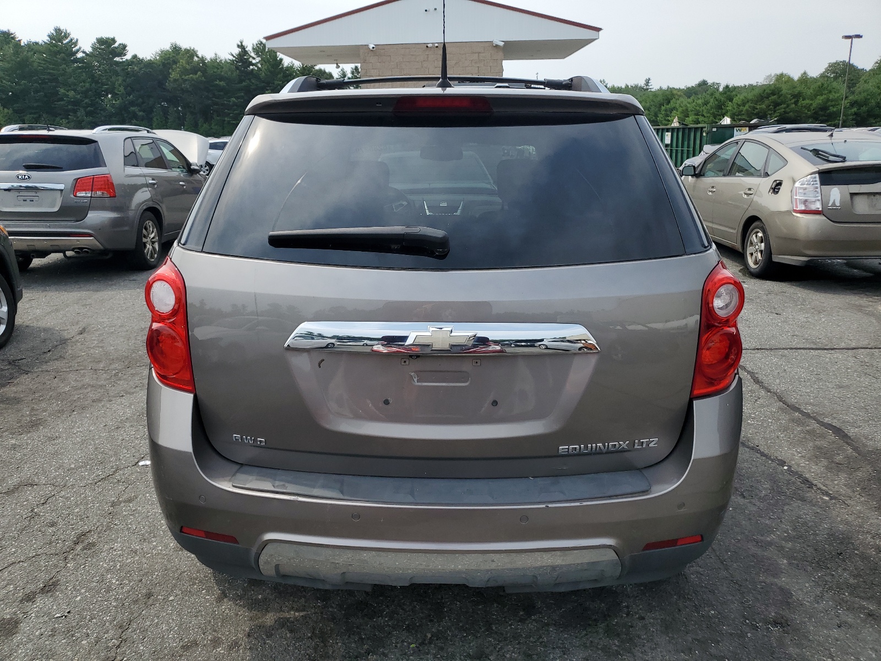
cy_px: 330
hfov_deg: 67.3
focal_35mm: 26
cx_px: 440
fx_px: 662
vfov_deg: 53.1
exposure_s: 1/2500
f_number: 1.5
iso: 50
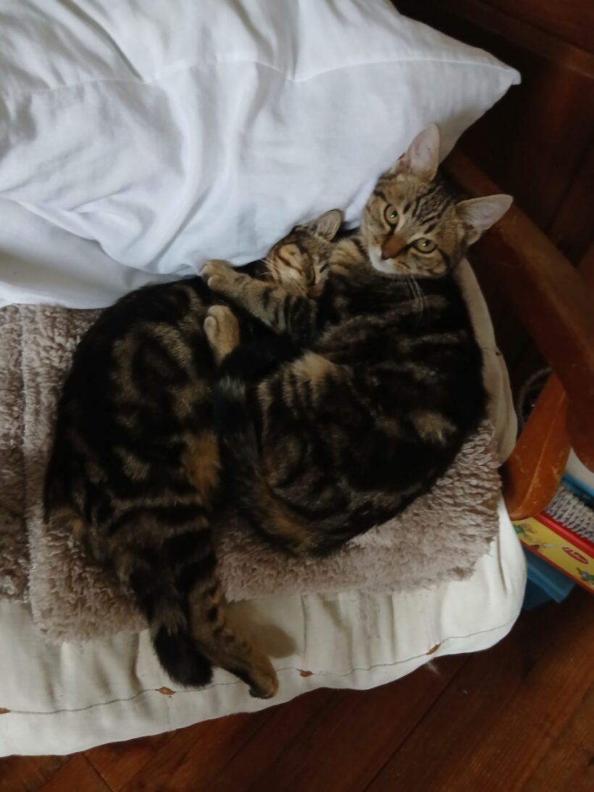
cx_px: 297
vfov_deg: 67.3
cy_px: 396
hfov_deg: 53.1
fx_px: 595
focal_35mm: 26
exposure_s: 1/20
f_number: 1.8
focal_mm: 3.98
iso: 500
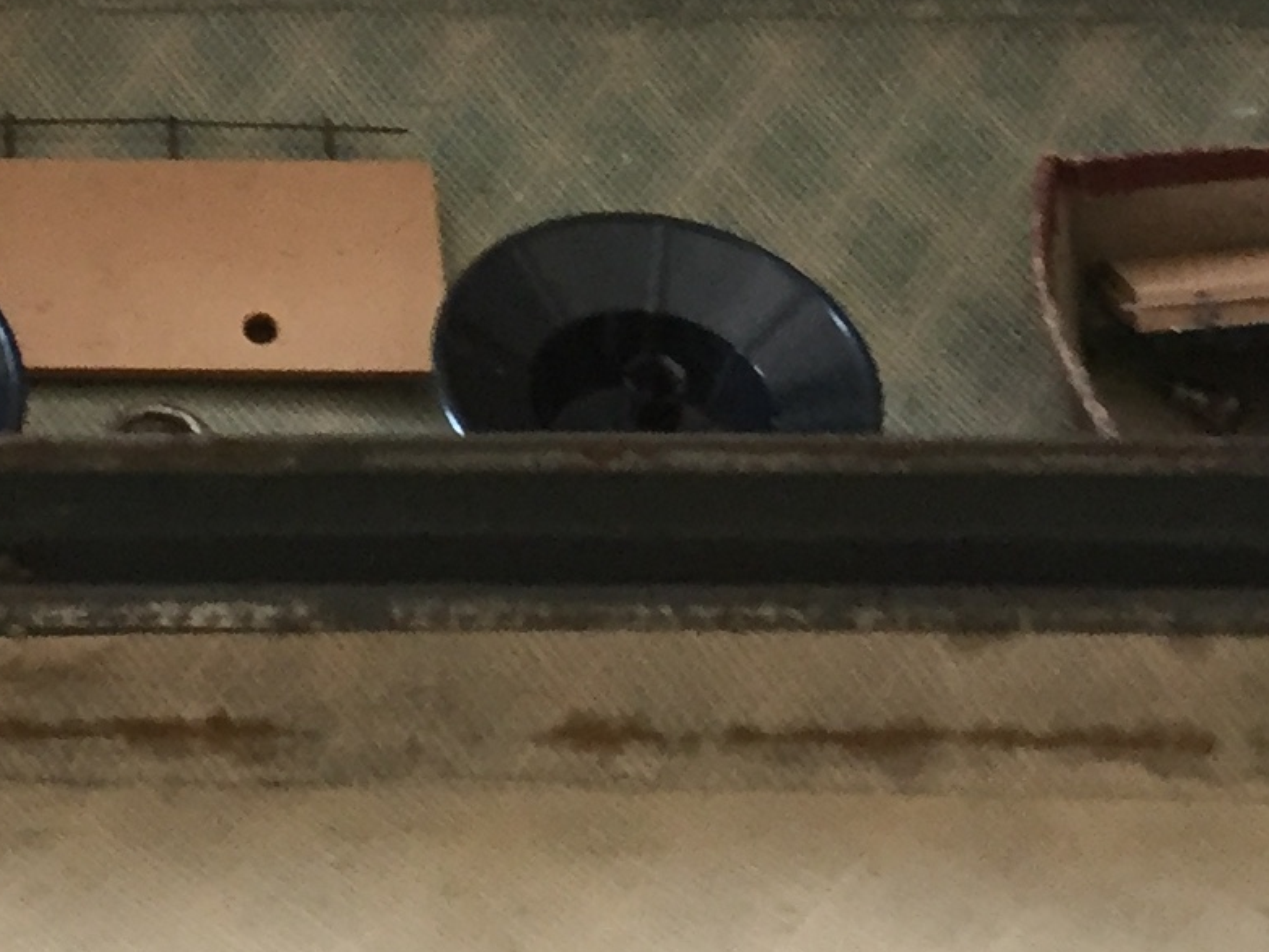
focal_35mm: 121
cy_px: -740
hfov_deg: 15.9
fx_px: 4437
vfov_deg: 11.4
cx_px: -23
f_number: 2.2
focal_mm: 4.15
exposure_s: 1/33
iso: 160
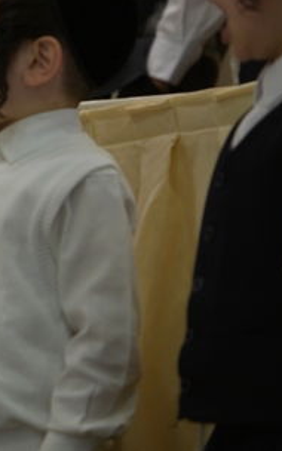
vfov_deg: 3.9
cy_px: 62
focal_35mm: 533
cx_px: -413
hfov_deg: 2.4
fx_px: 6554
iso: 320
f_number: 2.8
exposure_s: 1/125
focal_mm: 155
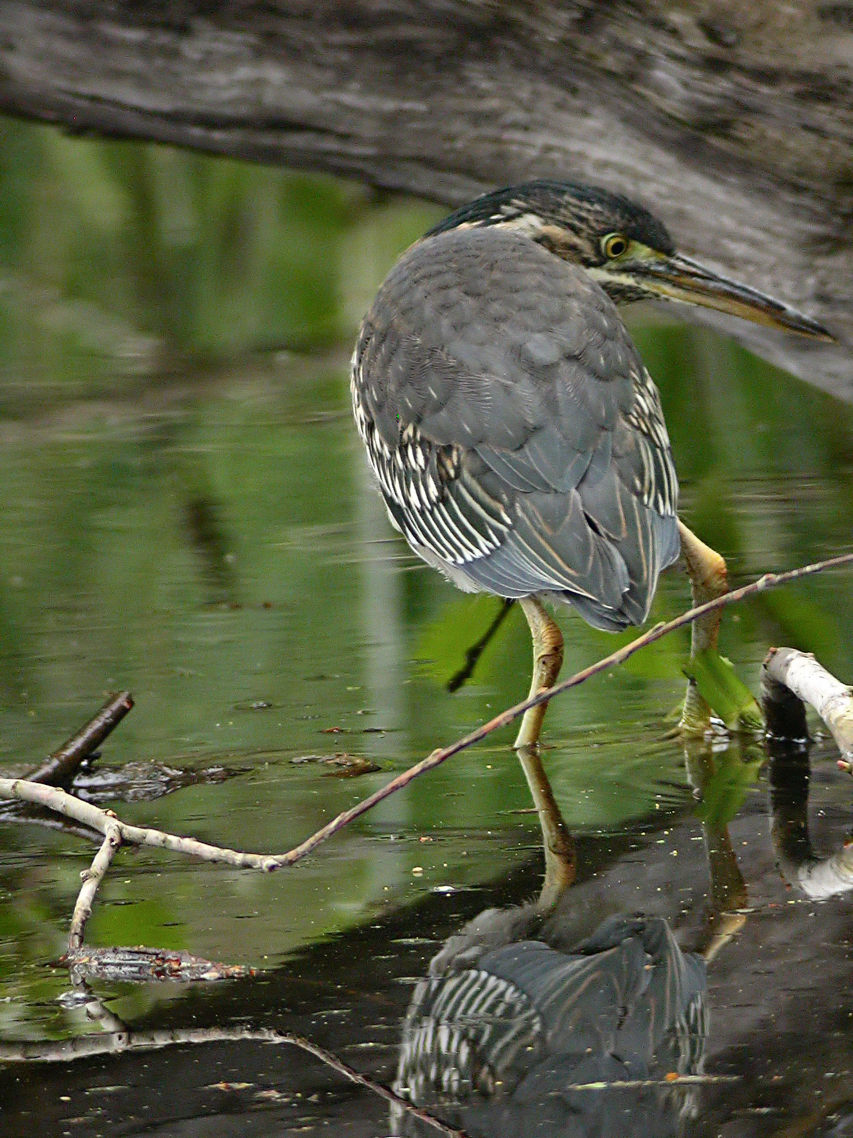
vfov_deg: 17.0
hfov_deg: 12.8
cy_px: 569
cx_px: 426
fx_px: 3811
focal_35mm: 116
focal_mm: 24
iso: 200
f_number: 4.3
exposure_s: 1/60
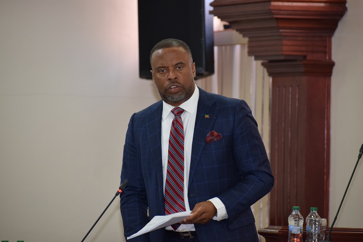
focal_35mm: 255
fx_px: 2571
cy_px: 121
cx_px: 182
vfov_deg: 5.4
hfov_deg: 8.1
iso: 800
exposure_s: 1/60
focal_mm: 170
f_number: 5.6
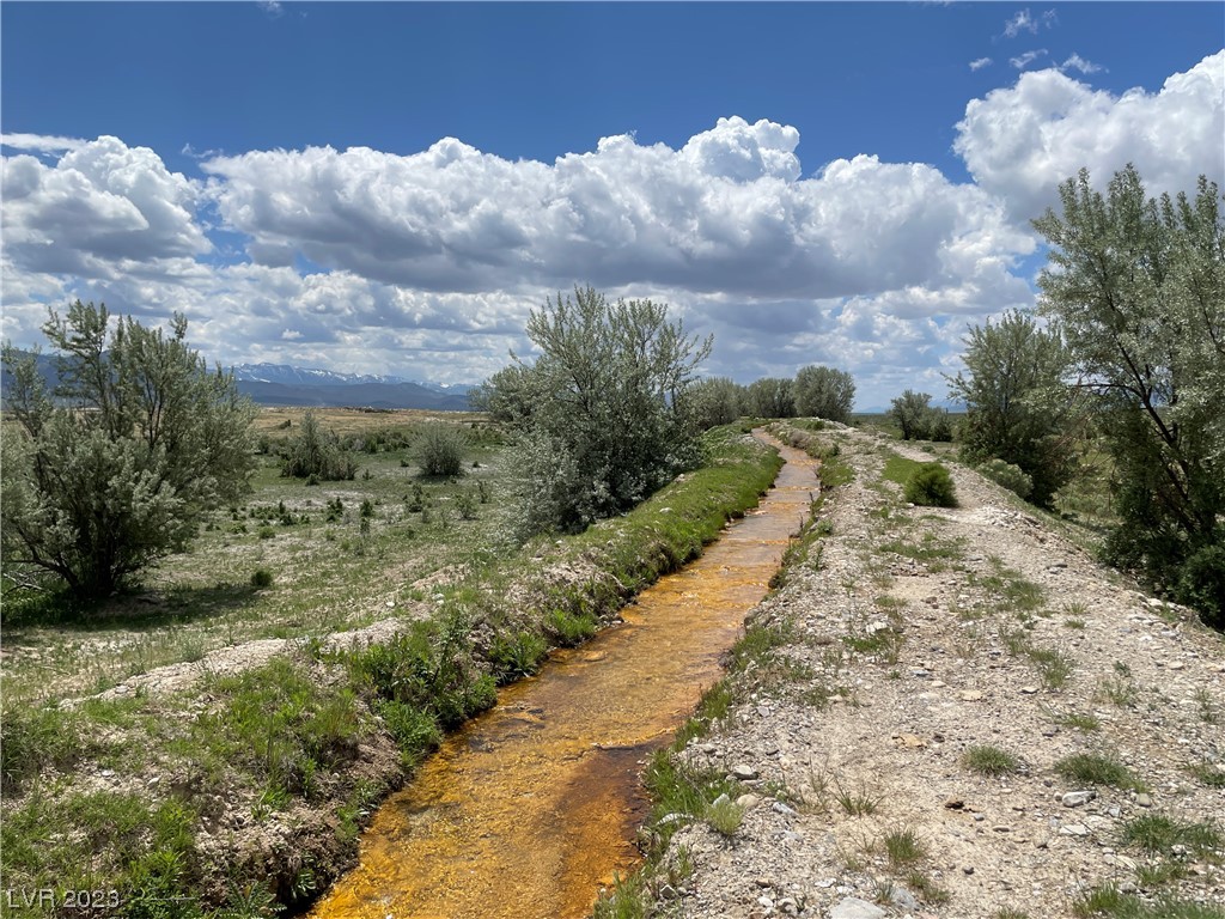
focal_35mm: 26
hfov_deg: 67.3
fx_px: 920
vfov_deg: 53.1
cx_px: 612
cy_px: 460
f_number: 1.6
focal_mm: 4.2
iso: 32
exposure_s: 1/7299
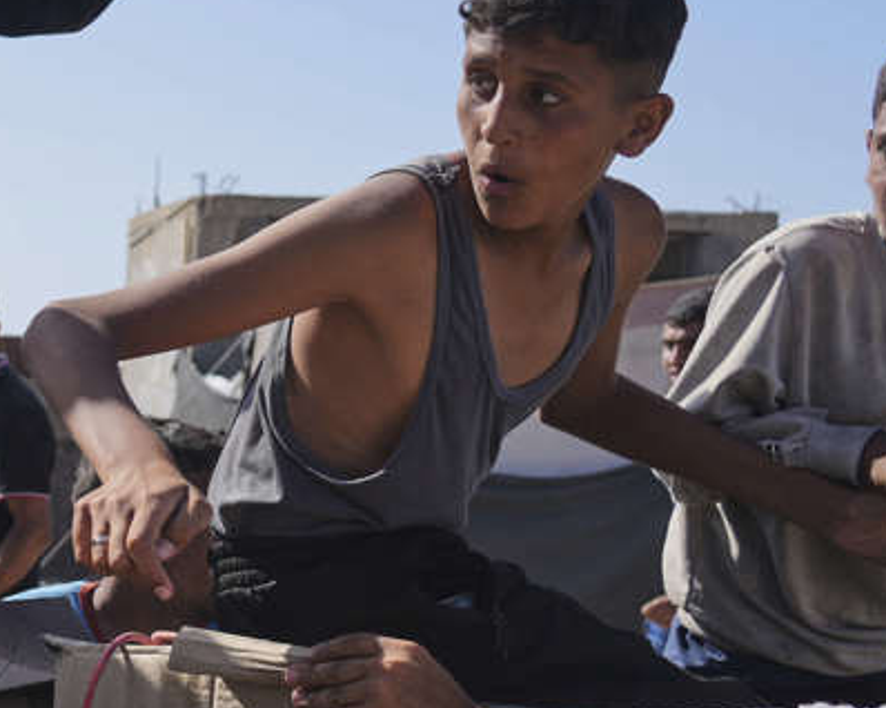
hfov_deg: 22.0
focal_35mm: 77
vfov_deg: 19.9
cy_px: 390
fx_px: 2018
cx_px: -294
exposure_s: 1/1600
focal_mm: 24
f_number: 4
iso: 125
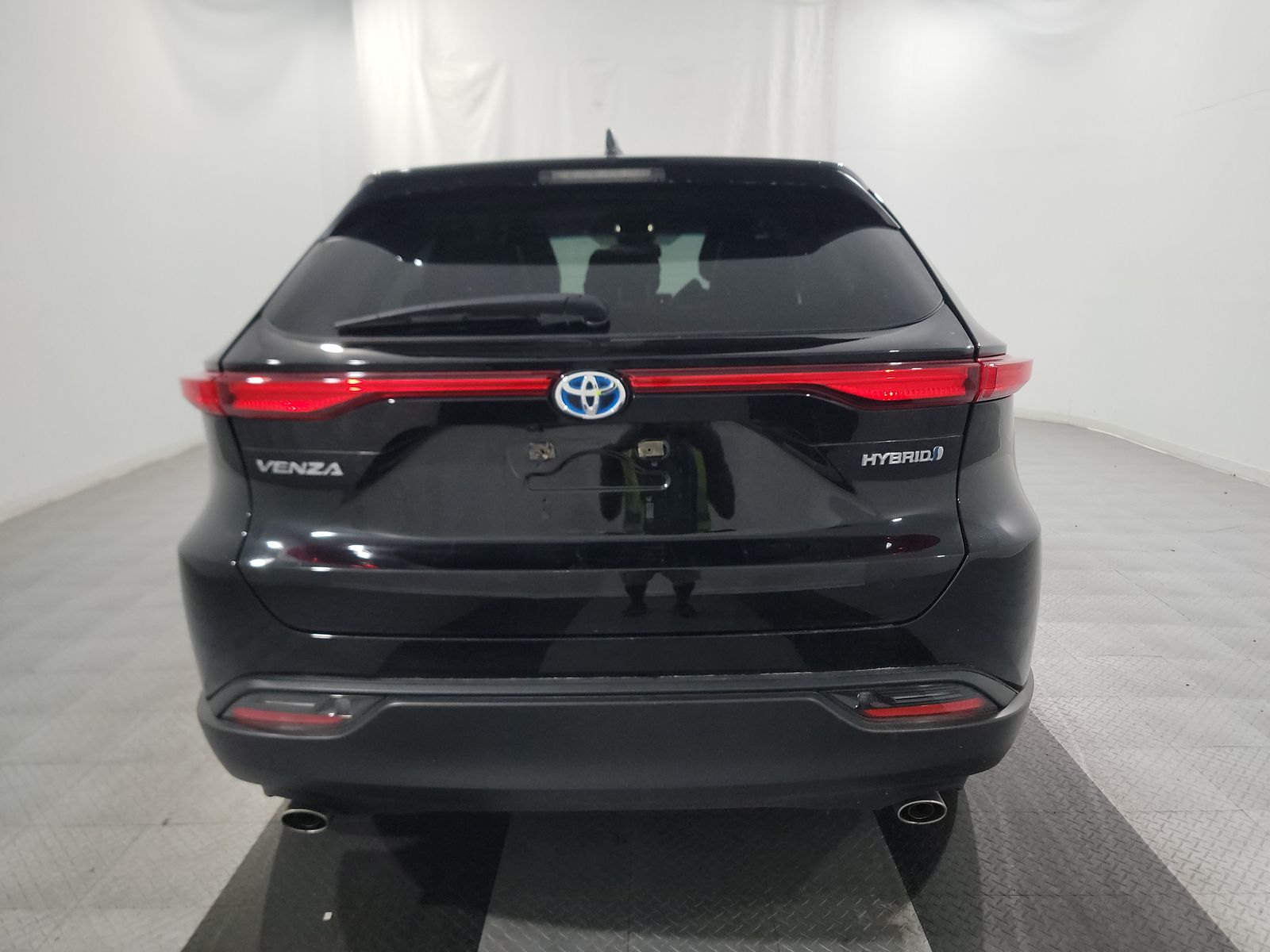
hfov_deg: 71.6
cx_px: 635
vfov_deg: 56.8
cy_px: 476
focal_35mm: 24
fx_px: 881
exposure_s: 1/39
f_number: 1.8
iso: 968
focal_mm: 6.7
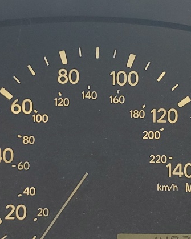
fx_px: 686
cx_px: 94
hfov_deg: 15.9
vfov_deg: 19.8
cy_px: 132
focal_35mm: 97
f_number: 1.5
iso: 62
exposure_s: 1/120
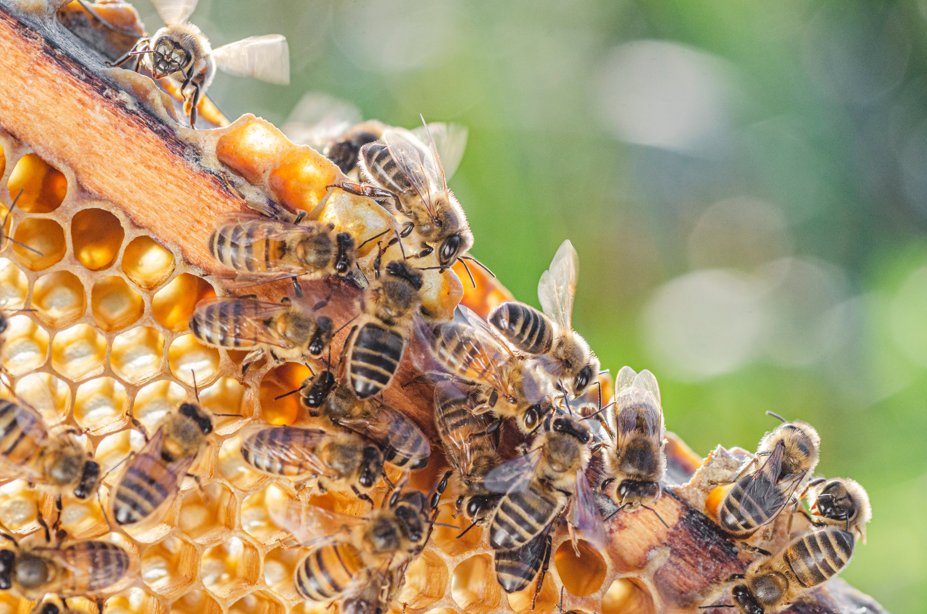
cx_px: 464
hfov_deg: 15.2
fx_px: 3469
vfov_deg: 10.1
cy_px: 307
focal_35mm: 135
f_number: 10
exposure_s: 1/500
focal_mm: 90
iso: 800
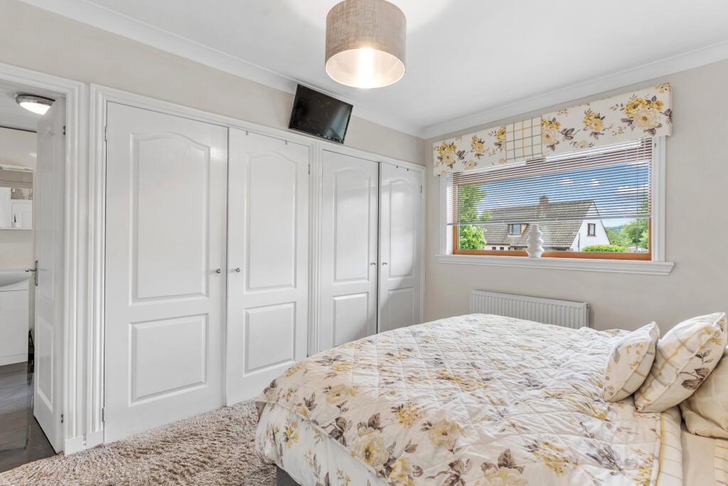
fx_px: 344
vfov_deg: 70.5
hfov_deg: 93.3
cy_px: 243
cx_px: 364
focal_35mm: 17
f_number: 8
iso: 250
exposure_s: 1/2.5
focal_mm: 17
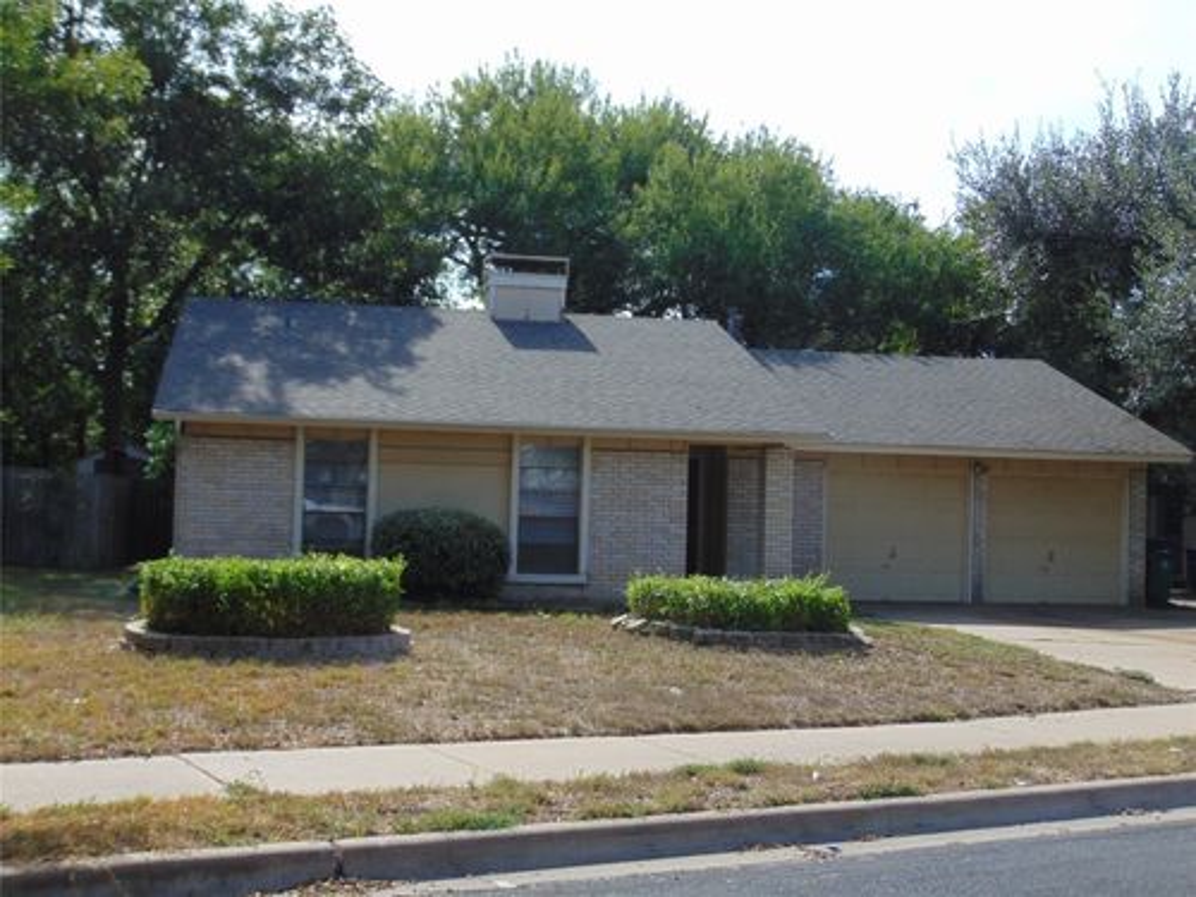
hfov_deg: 38.2
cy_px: 448
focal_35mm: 50
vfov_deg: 29.1
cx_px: 598
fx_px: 1728
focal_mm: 9
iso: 80
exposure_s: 1/800
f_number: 3.5
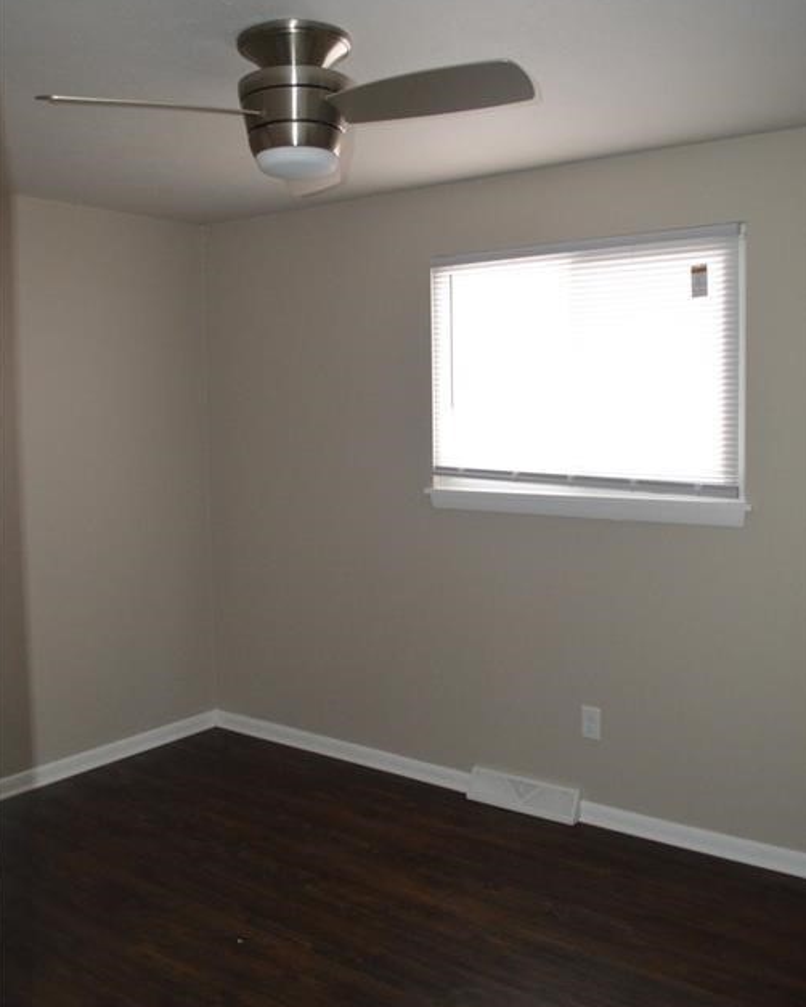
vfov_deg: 57.1
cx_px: 403
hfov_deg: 47.1
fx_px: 924
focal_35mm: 31
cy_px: 467
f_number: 3.5
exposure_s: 1/60
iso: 1600
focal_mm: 18
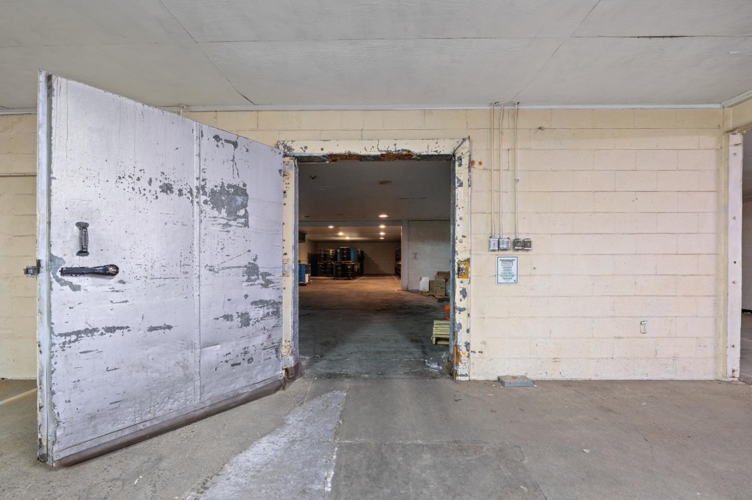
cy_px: 250
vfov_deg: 73.7
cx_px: 376
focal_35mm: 16
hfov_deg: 96.8
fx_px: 334
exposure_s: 3
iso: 250
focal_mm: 16
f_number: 9
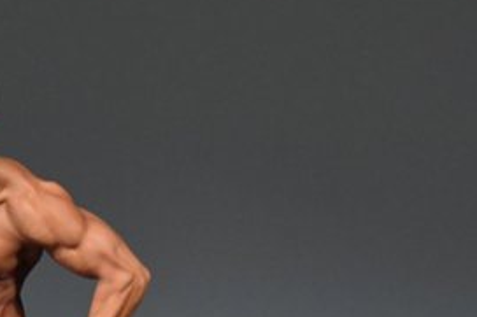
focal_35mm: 1067
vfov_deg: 1.3
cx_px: 10
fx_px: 14129
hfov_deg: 1.9
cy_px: 426
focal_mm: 250
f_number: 5.6
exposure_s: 1/400
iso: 4000
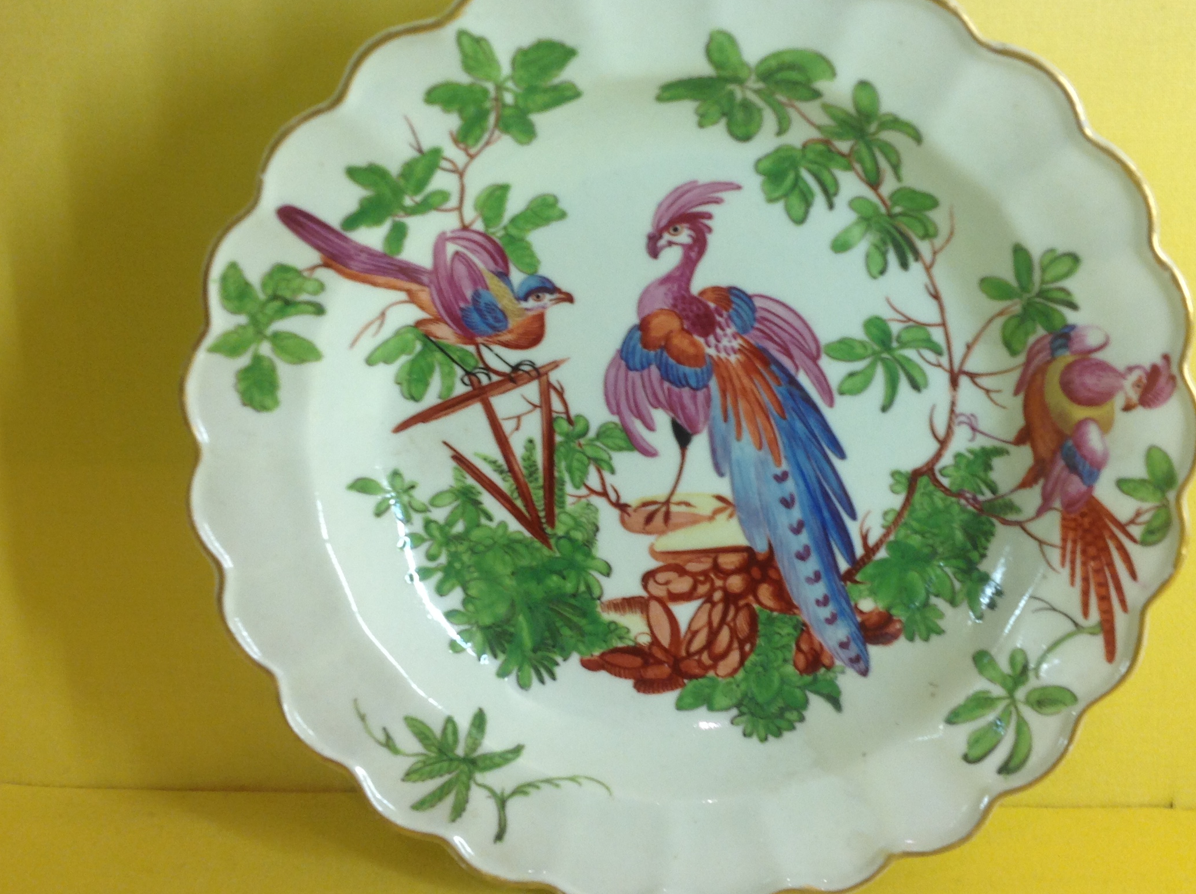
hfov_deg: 42.9
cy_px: 449
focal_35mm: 44
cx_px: 691
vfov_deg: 32.8
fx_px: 1518
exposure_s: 1/24
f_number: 2.4
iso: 50
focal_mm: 4.28
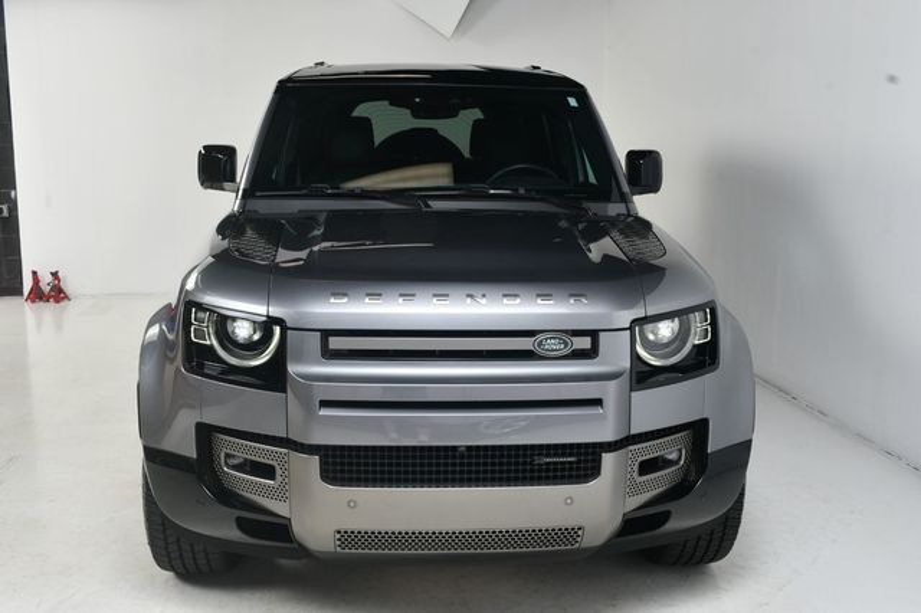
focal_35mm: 39
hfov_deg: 49.6
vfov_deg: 34.2
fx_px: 997
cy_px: 306
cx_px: 460
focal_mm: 26
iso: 100
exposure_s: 1/160
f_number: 11
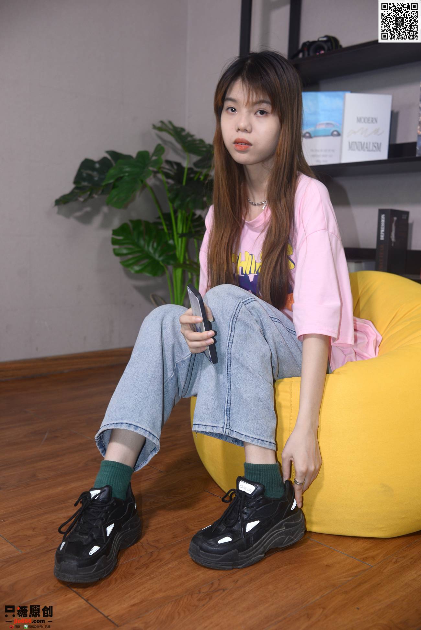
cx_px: 210
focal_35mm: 35
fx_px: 613
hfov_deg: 37.9
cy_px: 315
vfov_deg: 54.4
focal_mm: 35
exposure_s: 1/100
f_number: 5
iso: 500
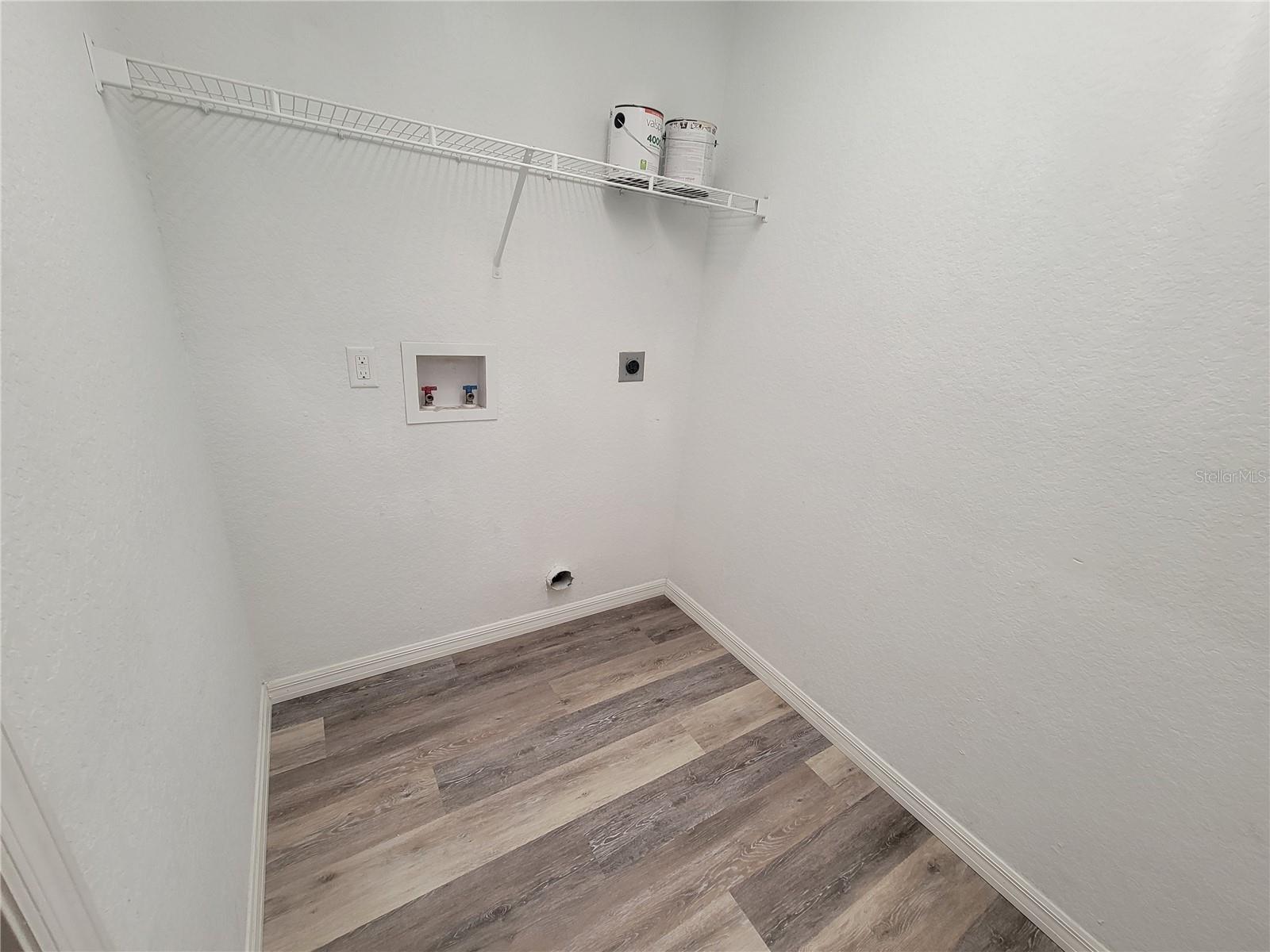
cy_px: 476
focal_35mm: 13
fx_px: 477
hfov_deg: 106.2
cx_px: 635
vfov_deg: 89.9
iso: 160
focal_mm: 2.2
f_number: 2.2
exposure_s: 1/60
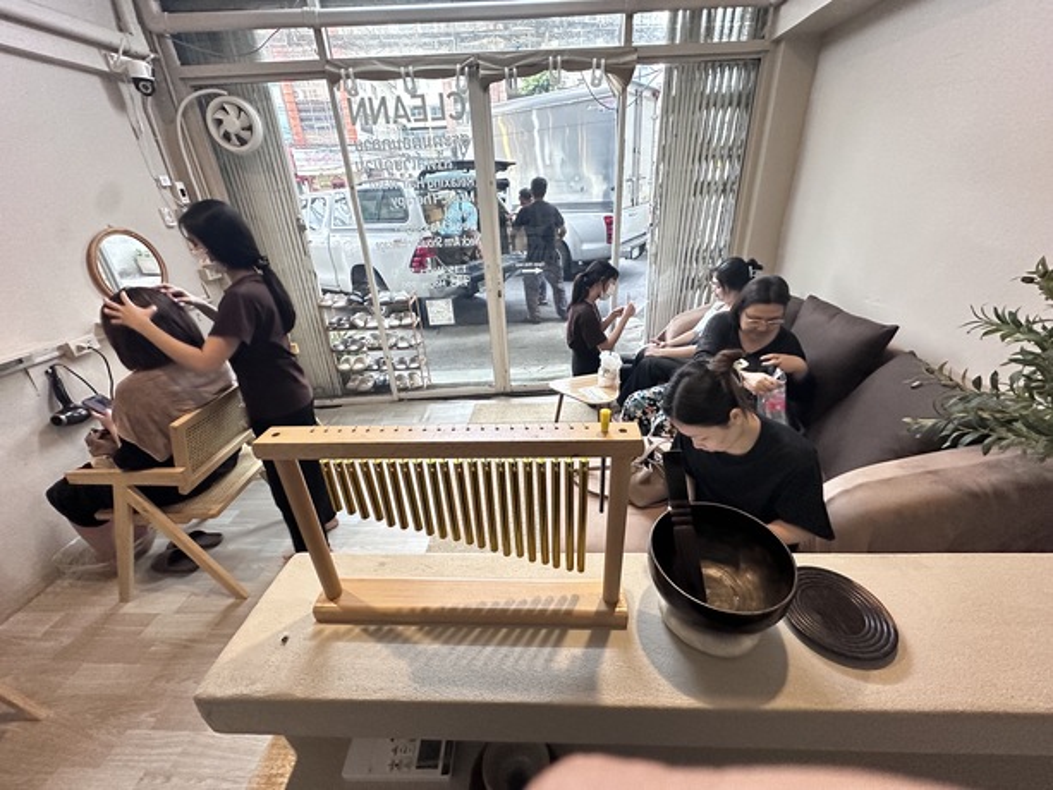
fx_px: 426
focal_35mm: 14
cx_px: 526
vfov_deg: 85.7
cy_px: 395
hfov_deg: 102.1
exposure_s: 1/50
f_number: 2.2
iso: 400
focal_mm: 2.22
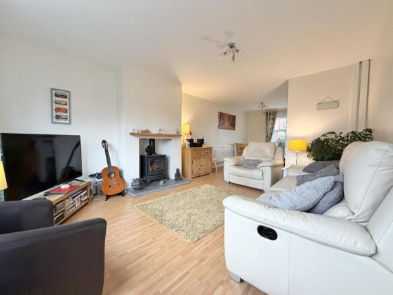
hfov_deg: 102.1
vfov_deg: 85.7
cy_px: 148
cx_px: 196
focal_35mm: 14
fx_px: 159
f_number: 2.2
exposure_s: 1/121
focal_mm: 2.22
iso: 320
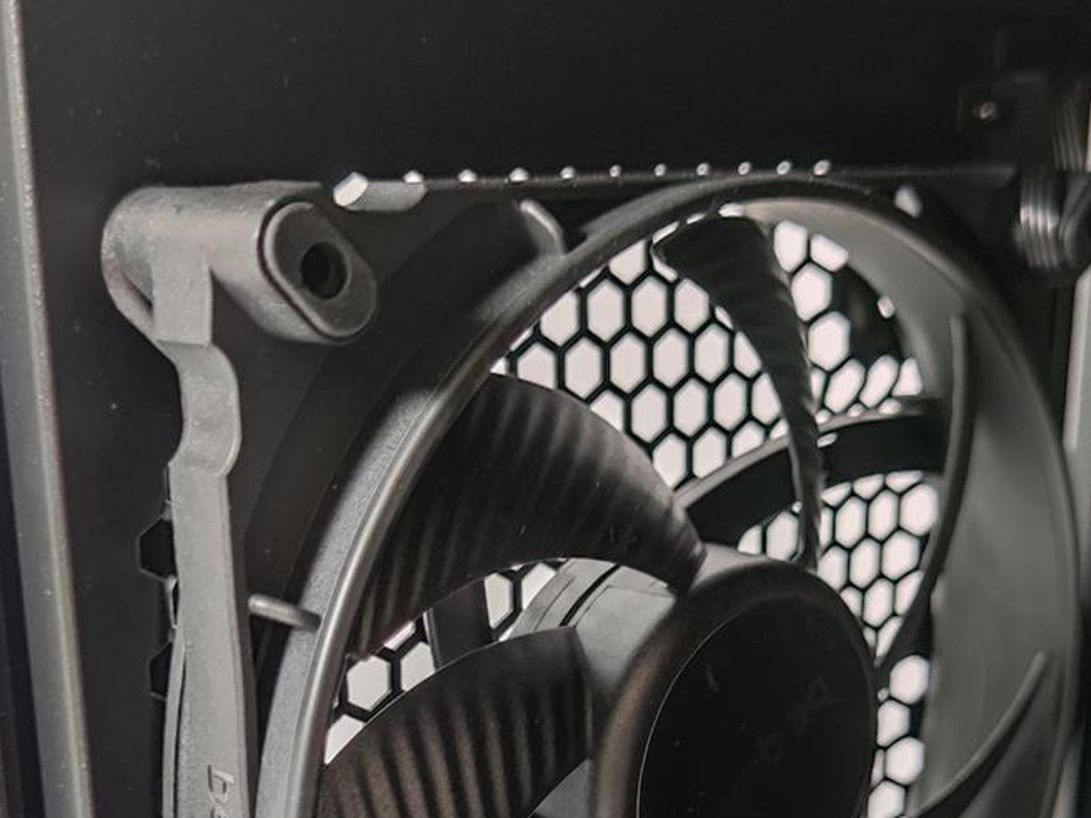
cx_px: 618
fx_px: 1733
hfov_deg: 34.9
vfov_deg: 25.6
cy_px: 767
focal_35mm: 55
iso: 880
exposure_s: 1/17
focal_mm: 6.78
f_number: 1.85
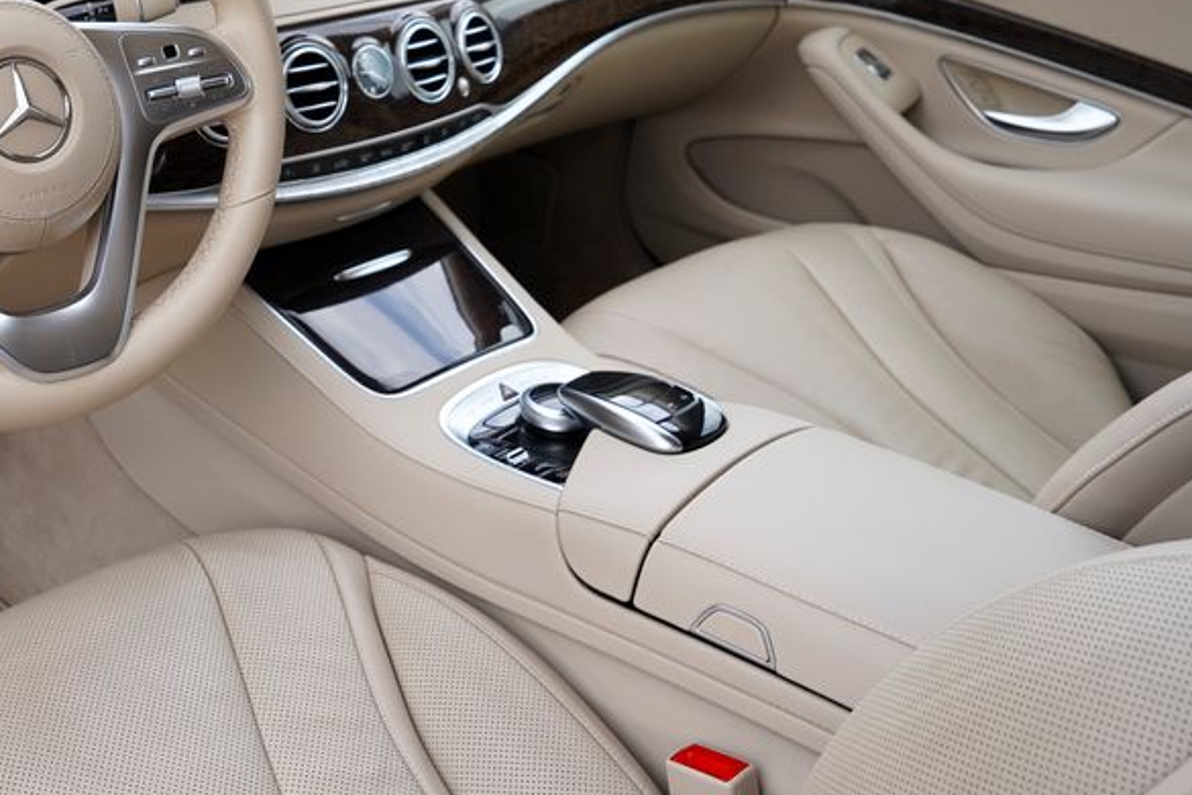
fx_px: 1391
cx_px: 245
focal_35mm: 42
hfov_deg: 44.2
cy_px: 252
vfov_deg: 31.6
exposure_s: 1/160
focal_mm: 24
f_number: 4.5
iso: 200
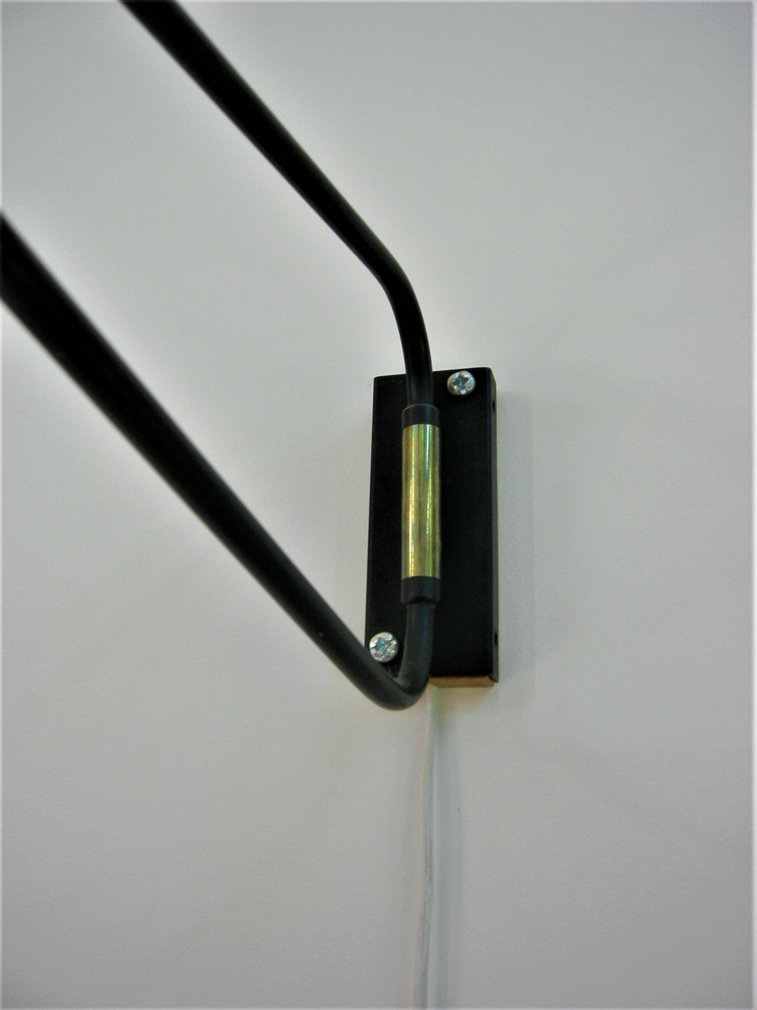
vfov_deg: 51.4
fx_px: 1050
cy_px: 505
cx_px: 378
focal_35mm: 36
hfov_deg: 39.7
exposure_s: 1/56.1
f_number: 3.4
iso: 64
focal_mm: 7.5
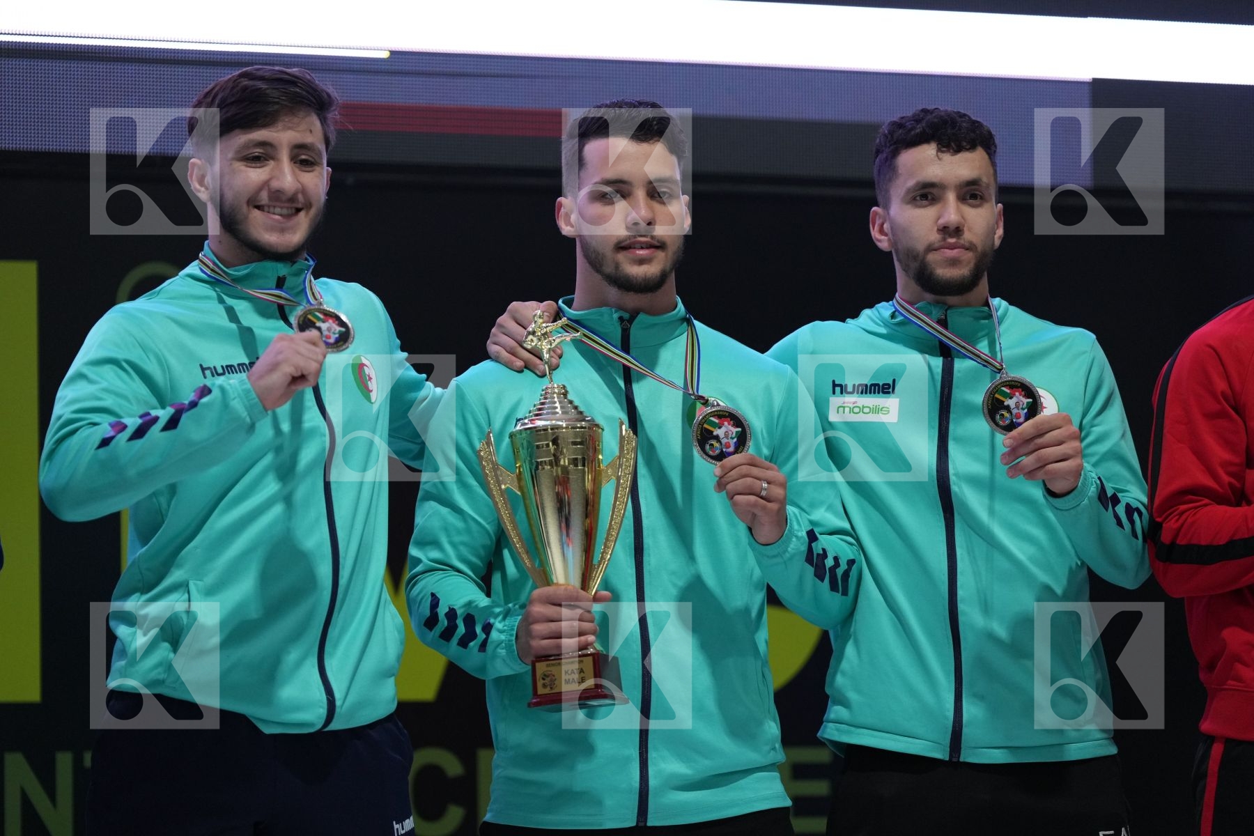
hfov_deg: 12.5
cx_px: 627
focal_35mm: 164
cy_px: 418
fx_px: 5712
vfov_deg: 8.4
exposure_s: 1/250
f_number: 2.8
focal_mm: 164
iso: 2500
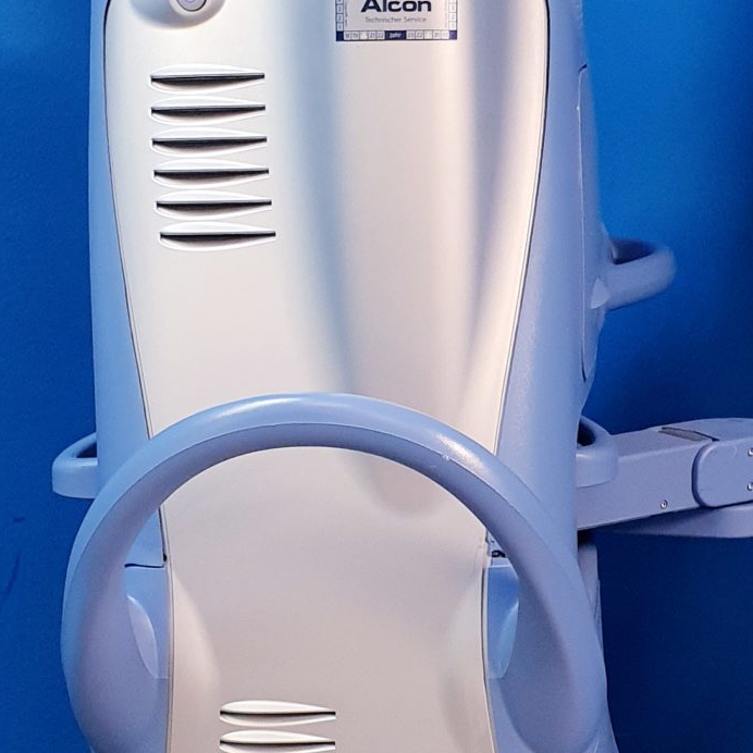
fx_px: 2092
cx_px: 353
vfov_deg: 20.4
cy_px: 457
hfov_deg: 20.4
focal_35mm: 85
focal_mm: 4.3
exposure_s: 1/50
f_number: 2.4
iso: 160
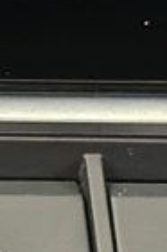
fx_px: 2553
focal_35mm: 366
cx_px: -517
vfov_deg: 5.6
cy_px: 277
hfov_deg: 3.6
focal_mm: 6.86
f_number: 1.78
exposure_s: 1/30
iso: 640
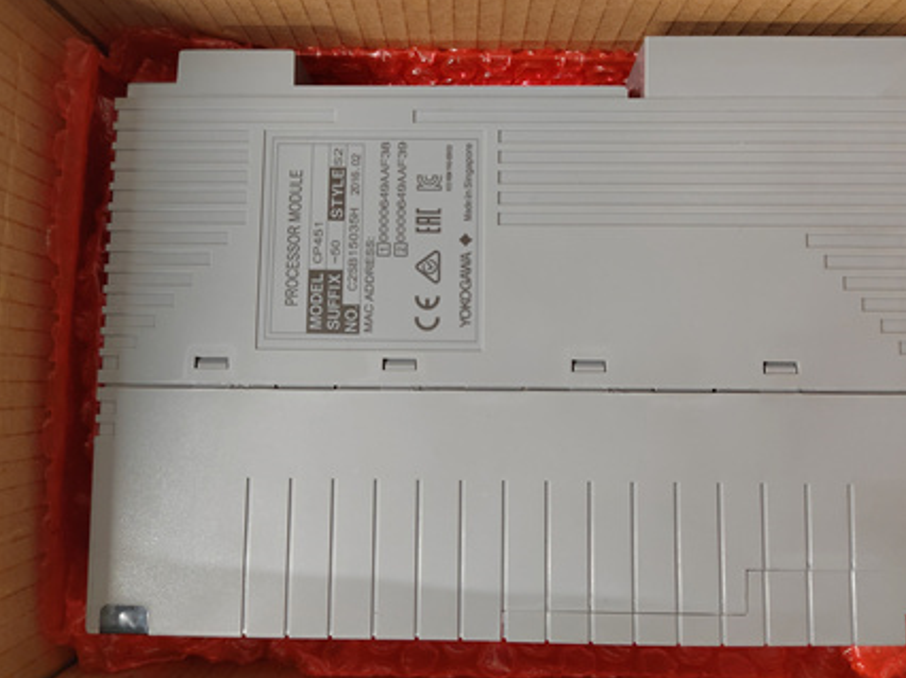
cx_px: 481
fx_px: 706
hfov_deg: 65.3
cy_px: 318
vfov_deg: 51.3
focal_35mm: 27
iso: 3497
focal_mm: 5.52
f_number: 1.9
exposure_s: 1/50
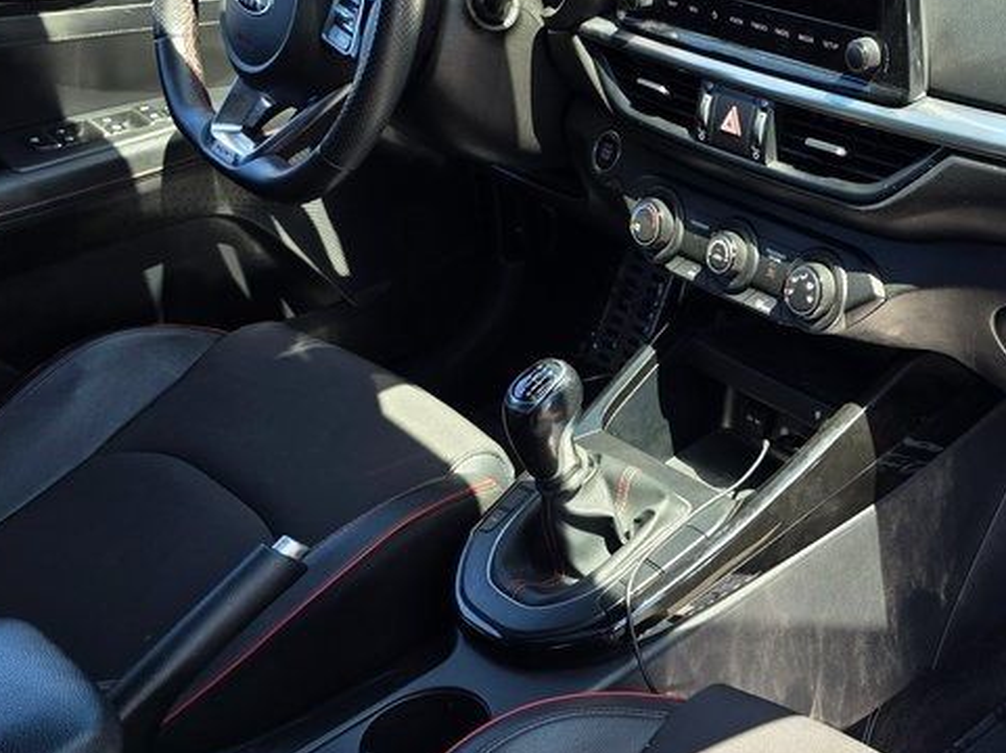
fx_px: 1423
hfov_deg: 37.5
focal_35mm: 49
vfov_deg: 29.6
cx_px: 809
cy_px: 402
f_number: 1.7
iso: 40
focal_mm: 6.3
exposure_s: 1/180
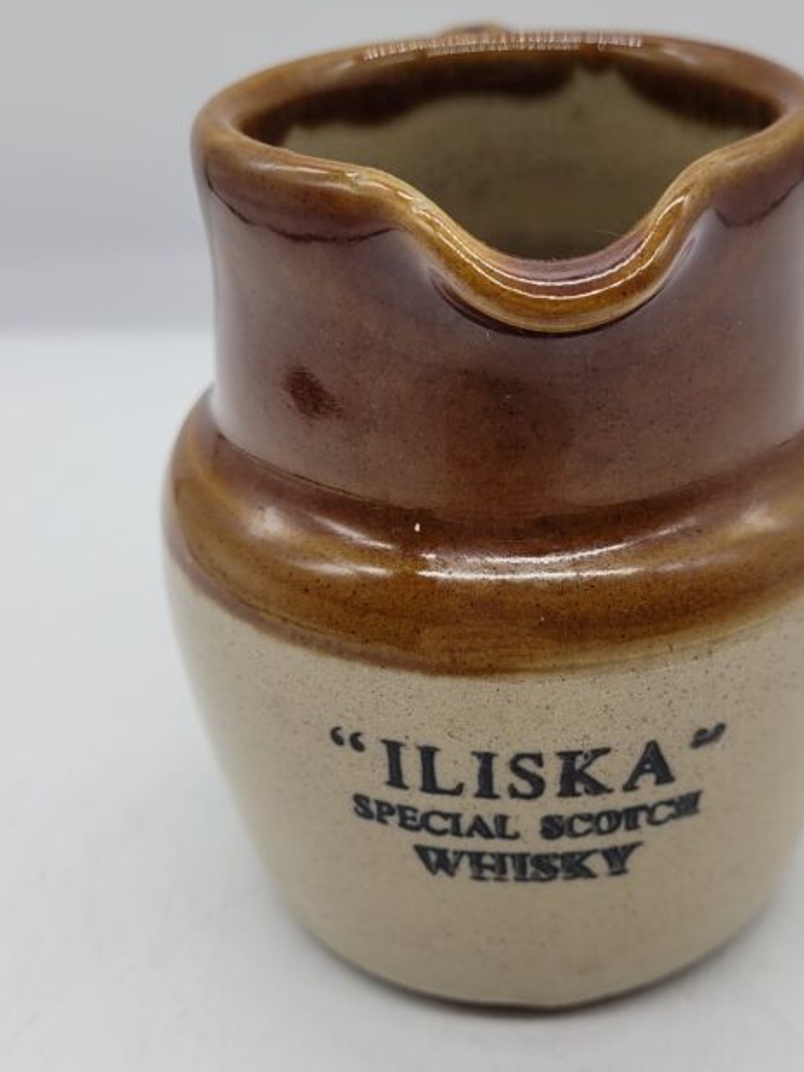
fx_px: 1332
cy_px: 592
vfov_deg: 43.8
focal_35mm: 43
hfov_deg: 33.4
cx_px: 511
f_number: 1.8
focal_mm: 5.4
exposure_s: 1/244
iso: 40
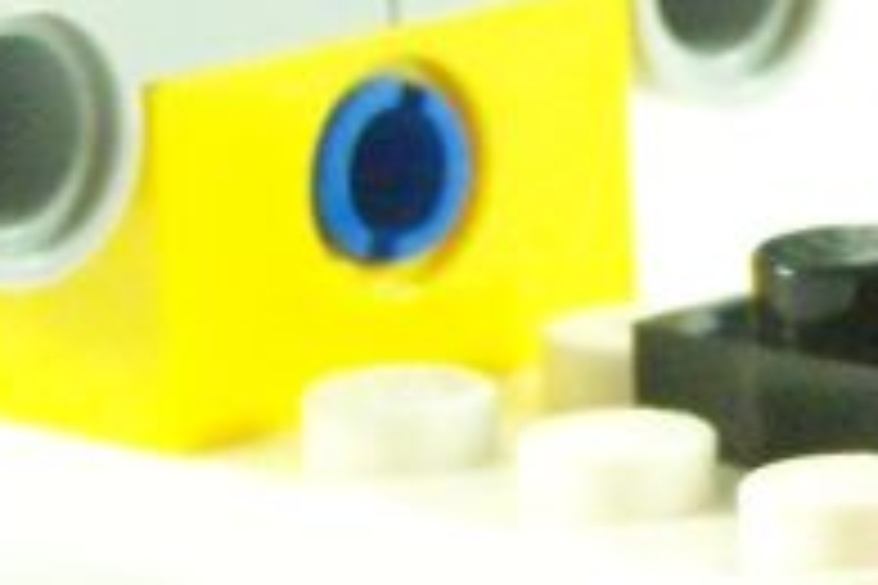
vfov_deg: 2.2
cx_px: 1094
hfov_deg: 3.2
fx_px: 15583
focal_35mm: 639
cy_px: 180
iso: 400
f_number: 3.6
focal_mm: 19.4
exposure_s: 1/60
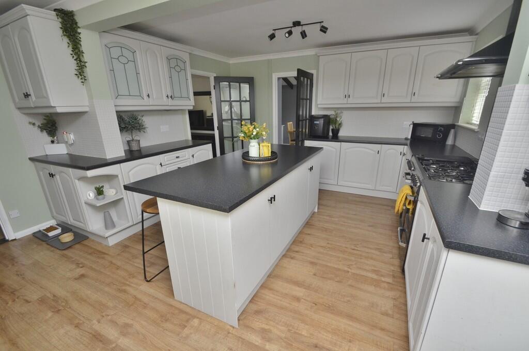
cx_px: 264
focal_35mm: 15
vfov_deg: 77.1
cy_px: 176
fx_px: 220
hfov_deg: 100.5
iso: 800
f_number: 7.1
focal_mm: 10
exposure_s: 1/60
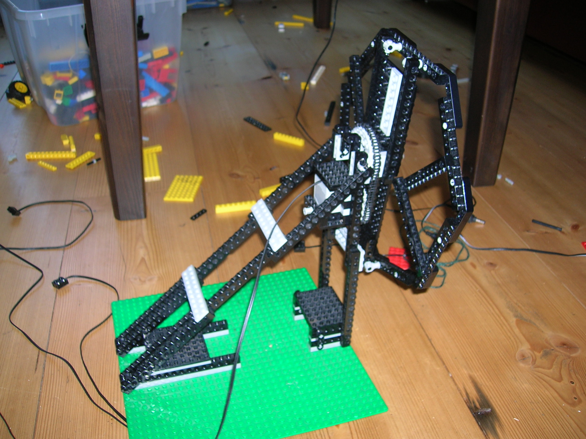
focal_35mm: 34
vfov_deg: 41.7
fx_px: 575
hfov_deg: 54.0
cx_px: 293
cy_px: 220
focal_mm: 5.7
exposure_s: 1/60.1
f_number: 2.9
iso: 50
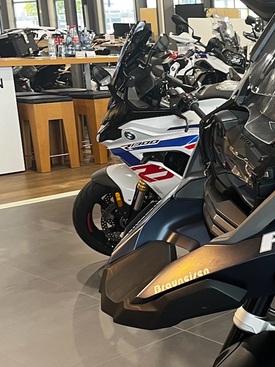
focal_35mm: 68
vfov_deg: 28.5
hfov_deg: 19.9
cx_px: 357
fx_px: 720
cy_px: 215
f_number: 1.6
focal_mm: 5.1
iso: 100
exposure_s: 1/50
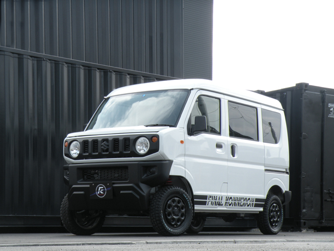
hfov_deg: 25.7
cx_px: 167
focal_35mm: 76
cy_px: 126
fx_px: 733
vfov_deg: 19.4
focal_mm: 13.4
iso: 64
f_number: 8
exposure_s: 1/60
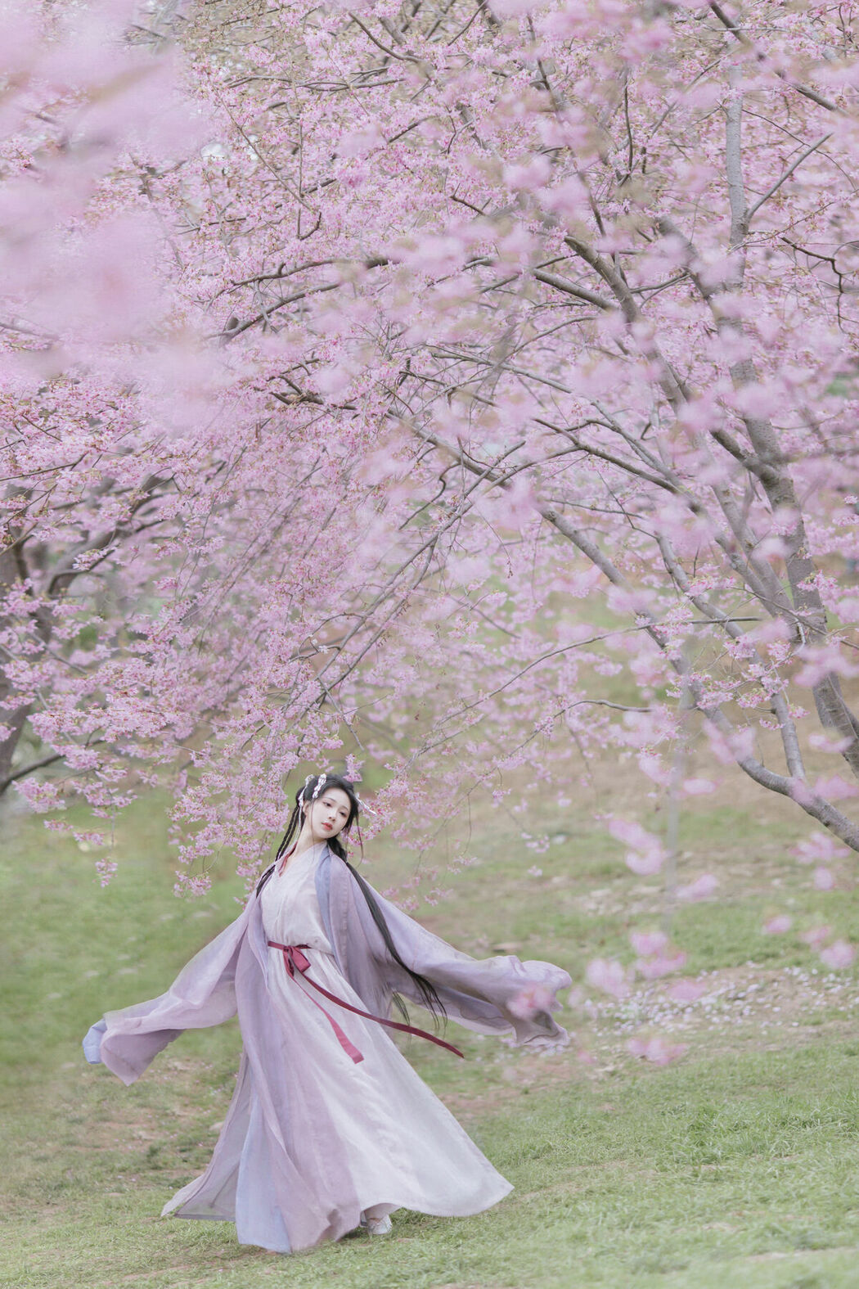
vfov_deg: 15.3
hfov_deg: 10.2
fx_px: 4796
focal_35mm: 134
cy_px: 644
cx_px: 430
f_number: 2
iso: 1000
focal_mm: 135
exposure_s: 1/800
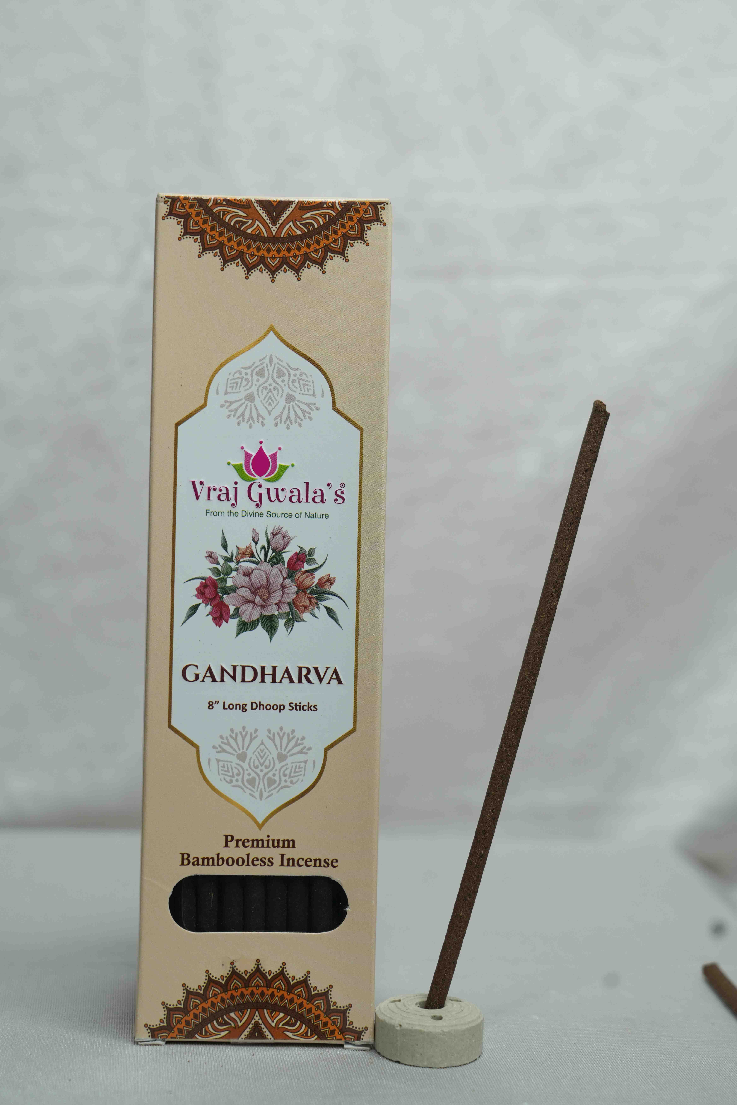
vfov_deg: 32.4
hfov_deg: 21.9
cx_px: 368
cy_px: 552
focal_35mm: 62
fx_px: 1904
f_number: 5.6
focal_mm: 62
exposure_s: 1/100
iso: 400
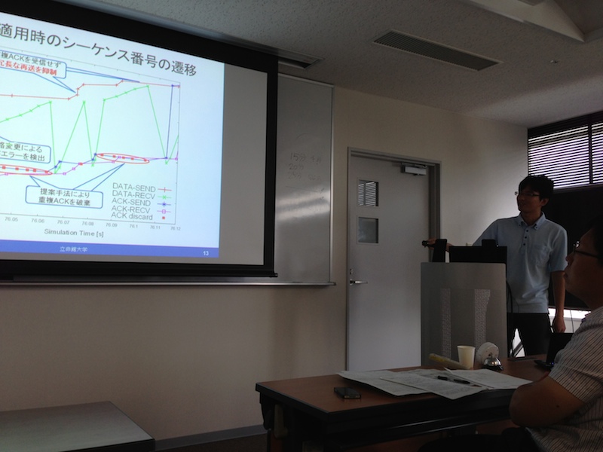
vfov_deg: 42.9
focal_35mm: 33
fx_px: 575
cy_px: 226
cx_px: 302
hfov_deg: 55.4
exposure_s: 1/30
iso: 50
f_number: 2.4
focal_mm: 4.13
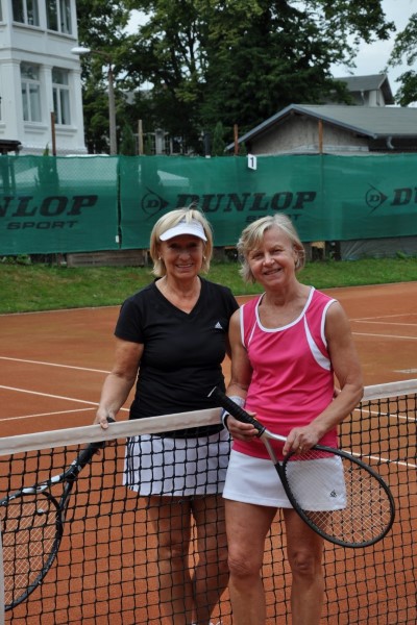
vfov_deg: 27.0
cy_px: 312
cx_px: 208
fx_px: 1303
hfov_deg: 18.2
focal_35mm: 75
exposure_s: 1/320
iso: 200
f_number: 9
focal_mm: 50
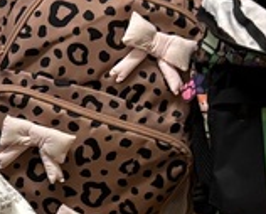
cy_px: 153
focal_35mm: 164
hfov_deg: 9.7
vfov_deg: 9.4
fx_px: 1293
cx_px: -470
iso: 200
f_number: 1.6
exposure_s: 1/60
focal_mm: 5.96
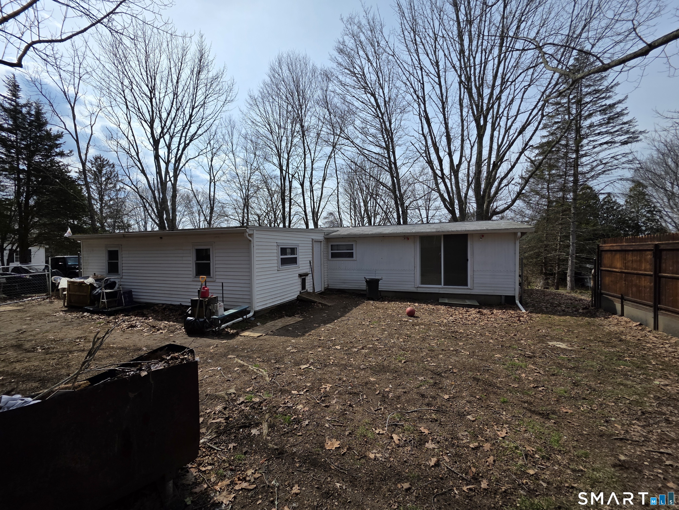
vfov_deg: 89.9
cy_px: 255
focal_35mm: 13
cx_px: 340
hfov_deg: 106.2
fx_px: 255
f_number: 1.9
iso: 40
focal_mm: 2.2
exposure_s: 1/2993
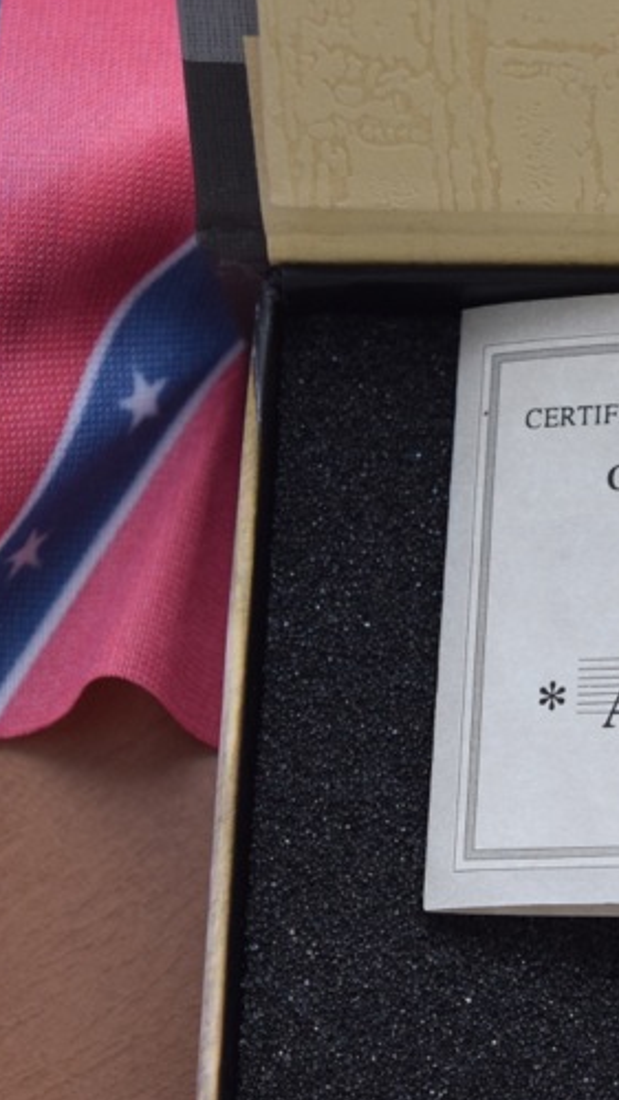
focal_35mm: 173
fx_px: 5045
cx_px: 723
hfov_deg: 7.0
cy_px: 559
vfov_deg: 12.4
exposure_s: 1/100
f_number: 5.6
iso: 800
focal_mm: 55
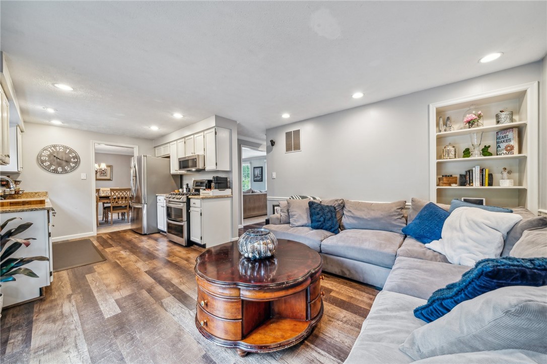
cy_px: 182
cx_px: 274
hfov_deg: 112.6
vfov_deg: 89.9
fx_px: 182
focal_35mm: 12
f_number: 11
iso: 50
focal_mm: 12
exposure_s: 1/1.43
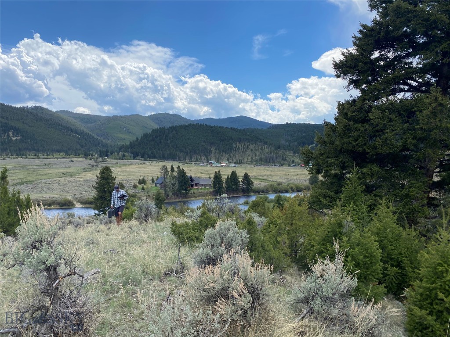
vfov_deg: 53.1
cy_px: 168
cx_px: 225
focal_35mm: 26
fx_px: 338
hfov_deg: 67.3
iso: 32
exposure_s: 1/3040
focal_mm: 4.25
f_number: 1.8
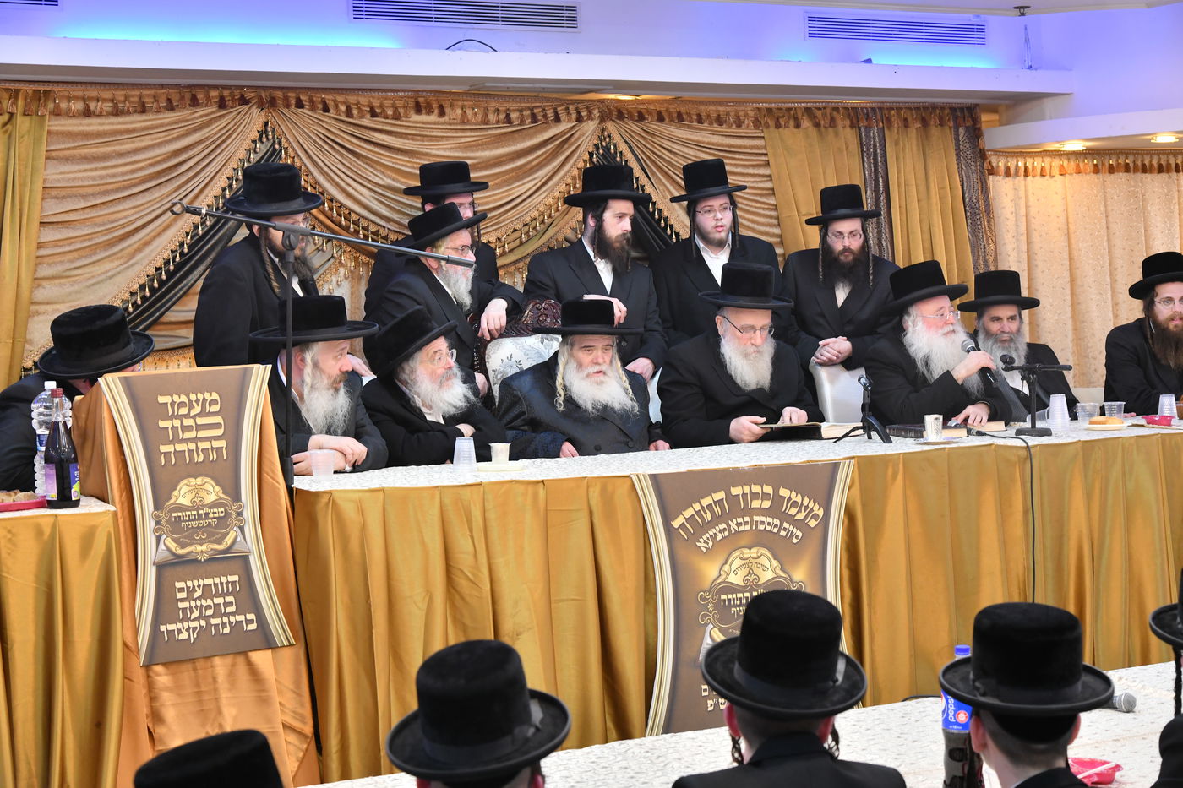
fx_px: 1906
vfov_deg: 23.4
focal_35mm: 58
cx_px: 592
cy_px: 394
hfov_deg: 34.5
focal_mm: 58
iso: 1600
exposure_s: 1/100
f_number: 5.6
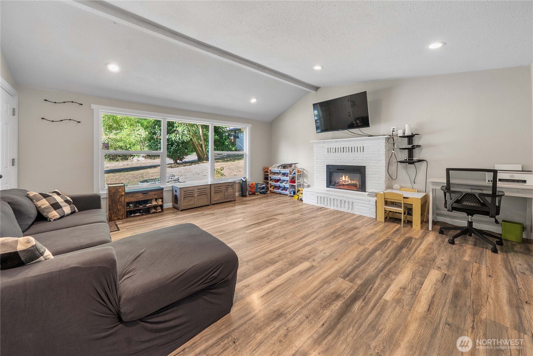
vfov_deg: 90.1
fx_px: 178
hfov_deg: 112.6
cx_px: 266
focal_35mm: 12
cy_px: 178
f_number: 7.1
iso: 1000
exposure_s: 1/4
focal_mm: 12
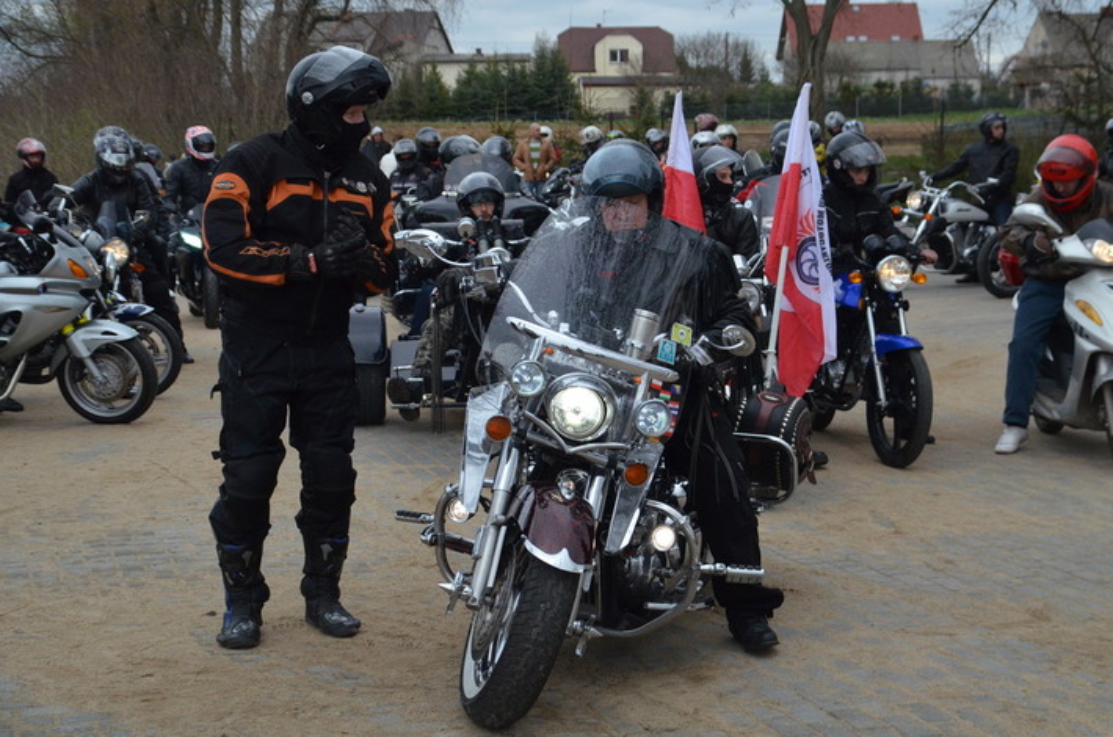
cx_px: 556
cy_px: 368
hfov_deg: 32.0
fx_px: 1943
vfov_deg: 21.5
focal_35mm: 63
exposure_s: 1/2500
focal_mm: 42
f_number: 6.3
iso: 1600
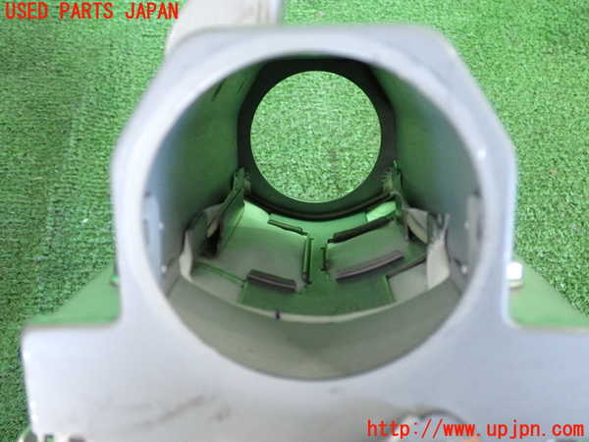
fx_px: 613
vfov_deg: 39.7
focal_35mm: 36
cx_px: 294
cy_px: 221
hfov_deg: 51.4
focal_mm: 6.37
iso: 1000
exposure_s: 1/125
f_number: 2.5
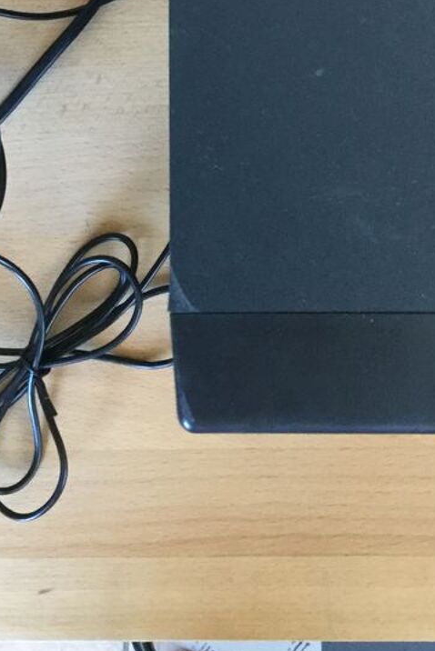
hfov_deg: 22.5
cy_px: 62
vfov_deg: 31.8
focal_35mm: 60
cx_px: 306
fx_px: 1086
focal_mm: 3.3
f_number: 2.4
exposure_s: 1/33
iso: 250
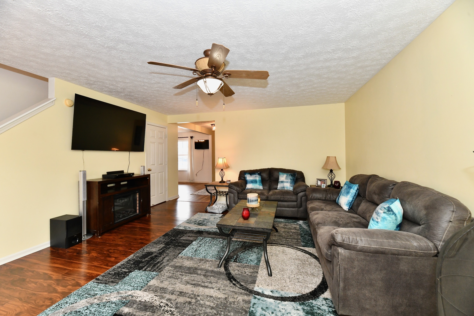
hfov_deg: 104.3
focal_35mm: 14
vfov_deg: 81.2
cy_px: 158
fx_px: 184
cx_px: 237
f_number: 8
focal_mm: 14
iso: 1600
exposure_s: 1/60
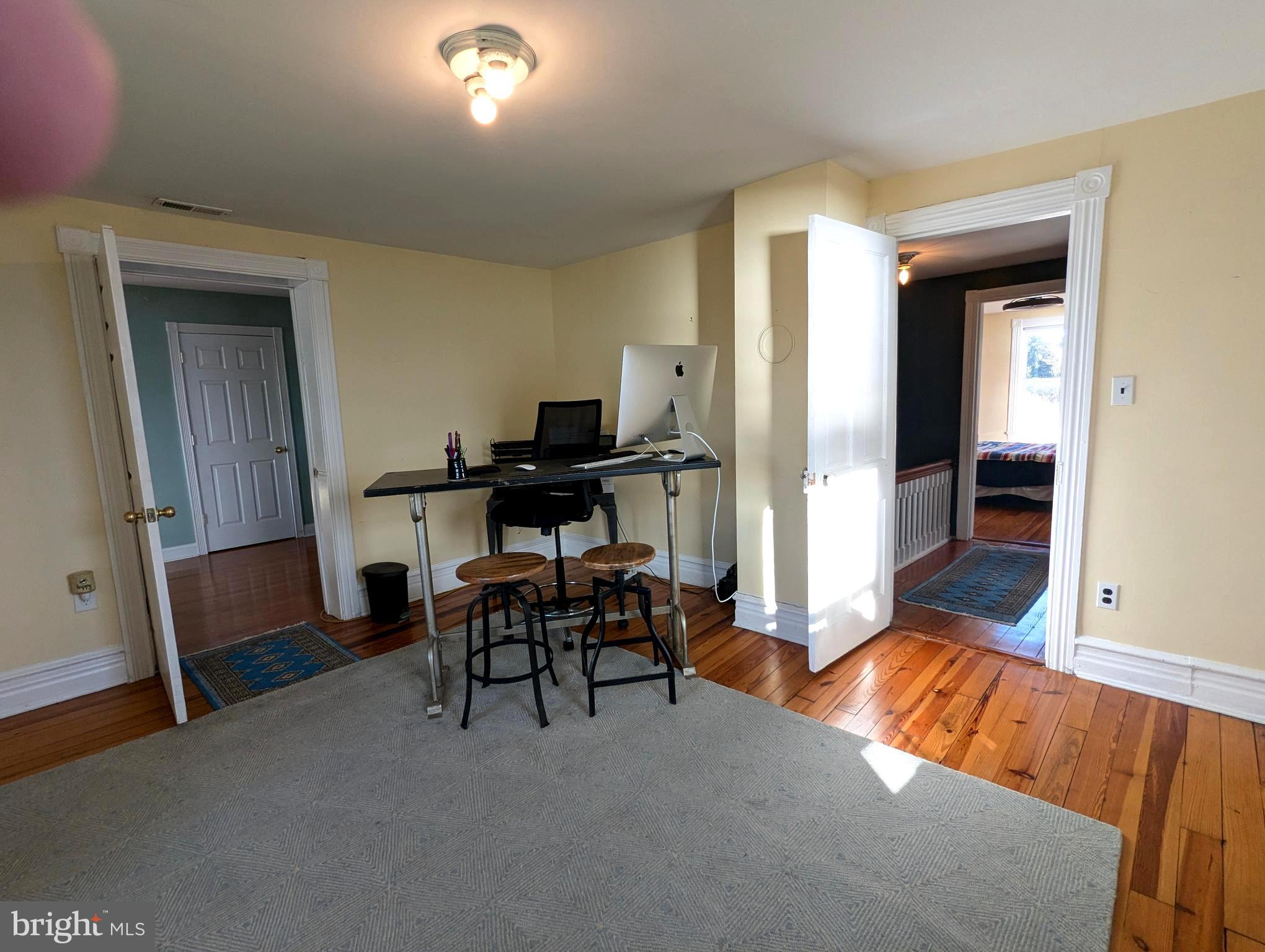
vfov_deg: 78.2
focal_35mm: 16
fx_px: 586
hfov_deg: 94.4
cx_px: 632
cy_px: 476
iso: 118
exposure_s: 1/90.1
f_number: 2.2
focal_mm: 2.35
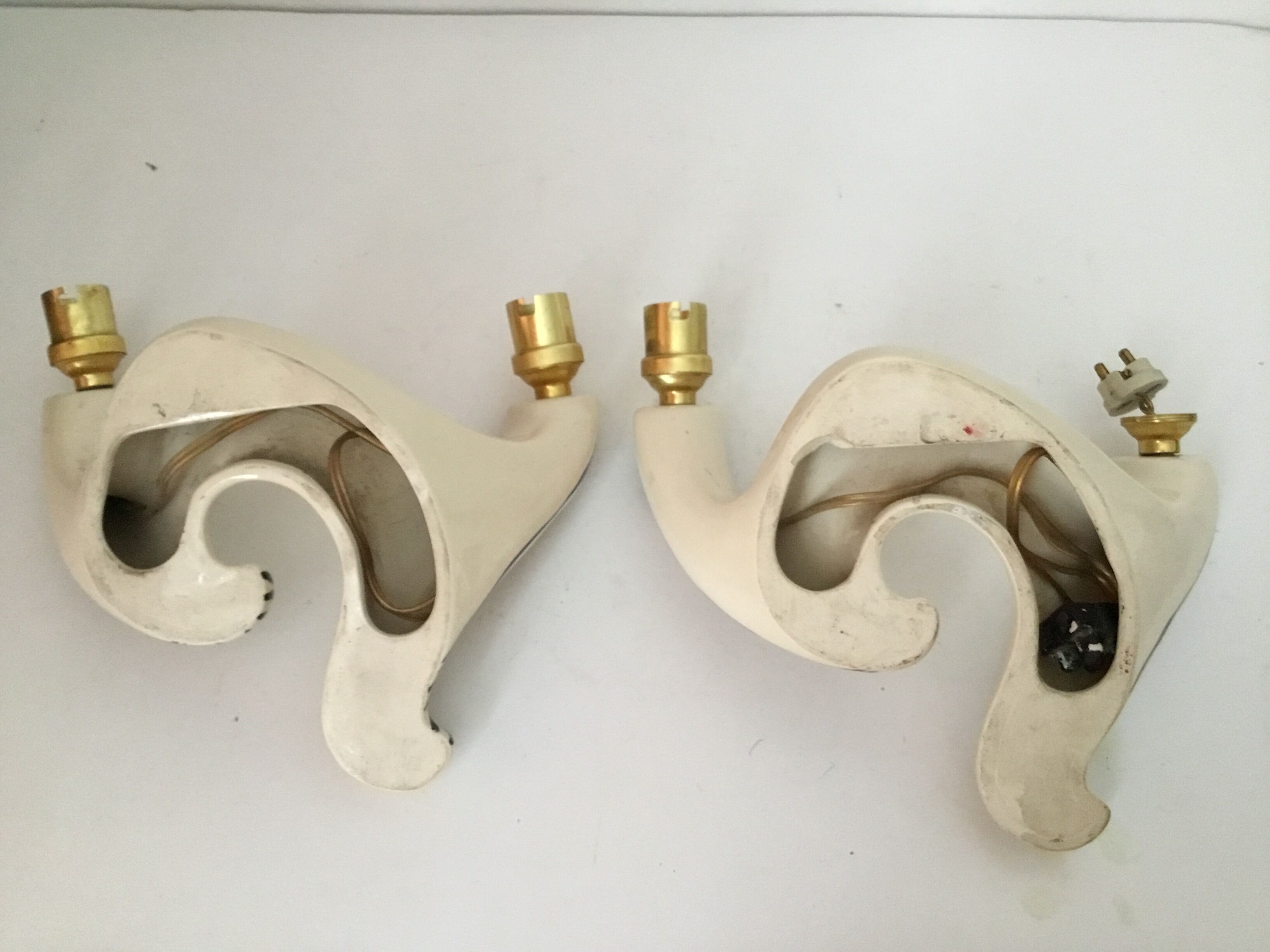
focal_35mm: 31
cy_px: 476
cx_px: 635
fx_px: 1137
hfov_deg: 58.4
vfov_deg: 45.4
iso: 200
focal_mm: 3.3
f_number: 2.4
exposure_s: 1/17
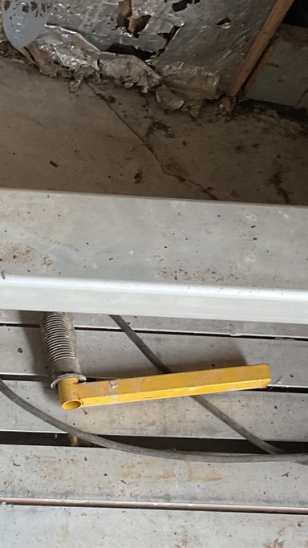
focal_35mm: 70
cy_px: 341
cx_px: 87
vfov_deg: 30.0
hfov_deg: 17.2
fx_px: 1017
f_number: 1.8
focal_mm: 3
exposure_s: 1/50
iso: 64
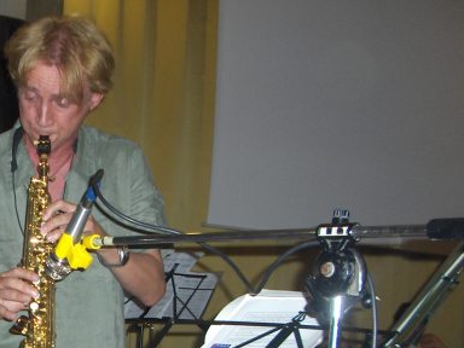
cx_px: 8
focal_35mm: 73
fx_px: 979
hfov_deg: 25.5
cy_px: 344
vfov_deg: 19.6
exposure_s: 1/60
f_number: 2.6
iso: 100
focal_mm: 5.8
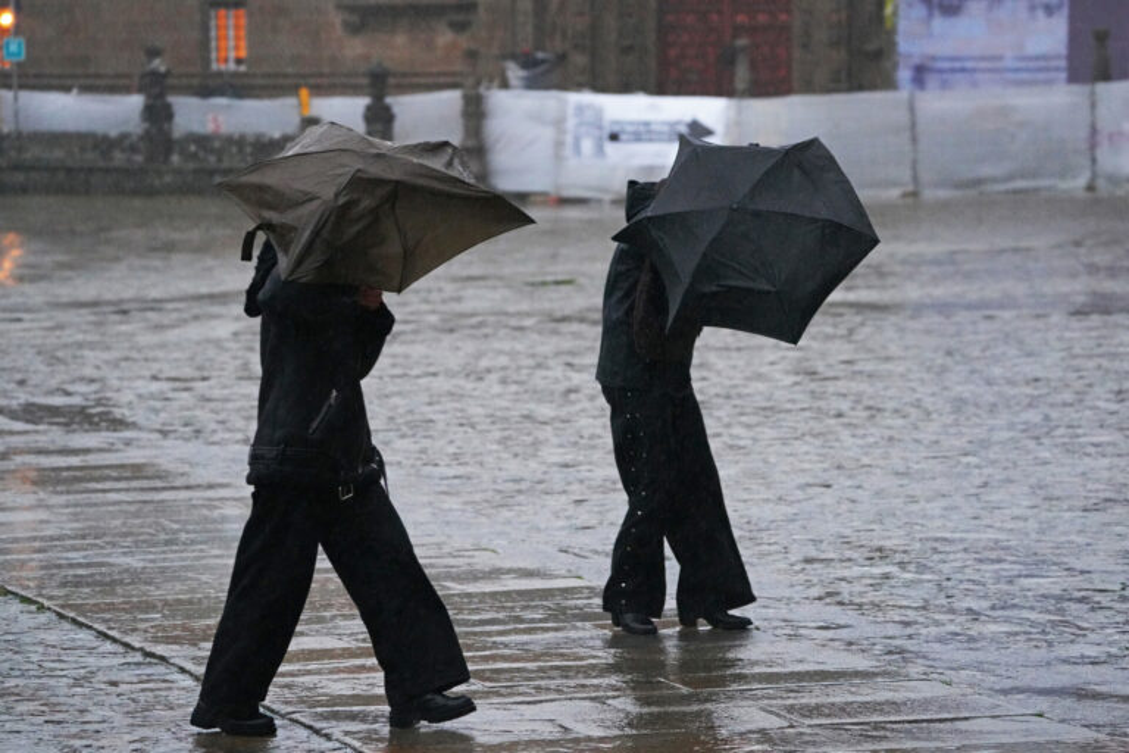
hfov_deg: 13.5
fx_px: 4767
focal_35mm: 152
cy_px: 376
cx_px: 564
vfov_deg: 9.0
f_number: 5
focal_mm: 152
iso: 4000
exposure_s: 1/320
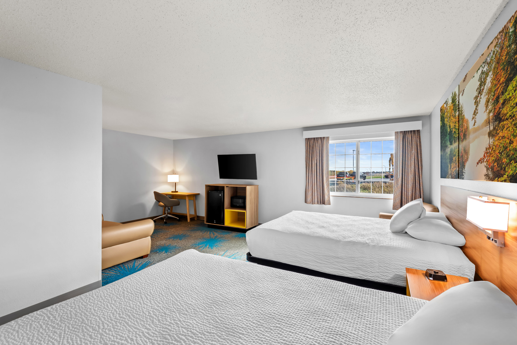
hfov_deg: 96.7
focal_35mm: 16
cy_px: 172
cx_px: 258
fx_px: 230
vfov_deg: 73.8
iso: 160
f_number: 9
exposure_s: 1/2
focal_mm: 16
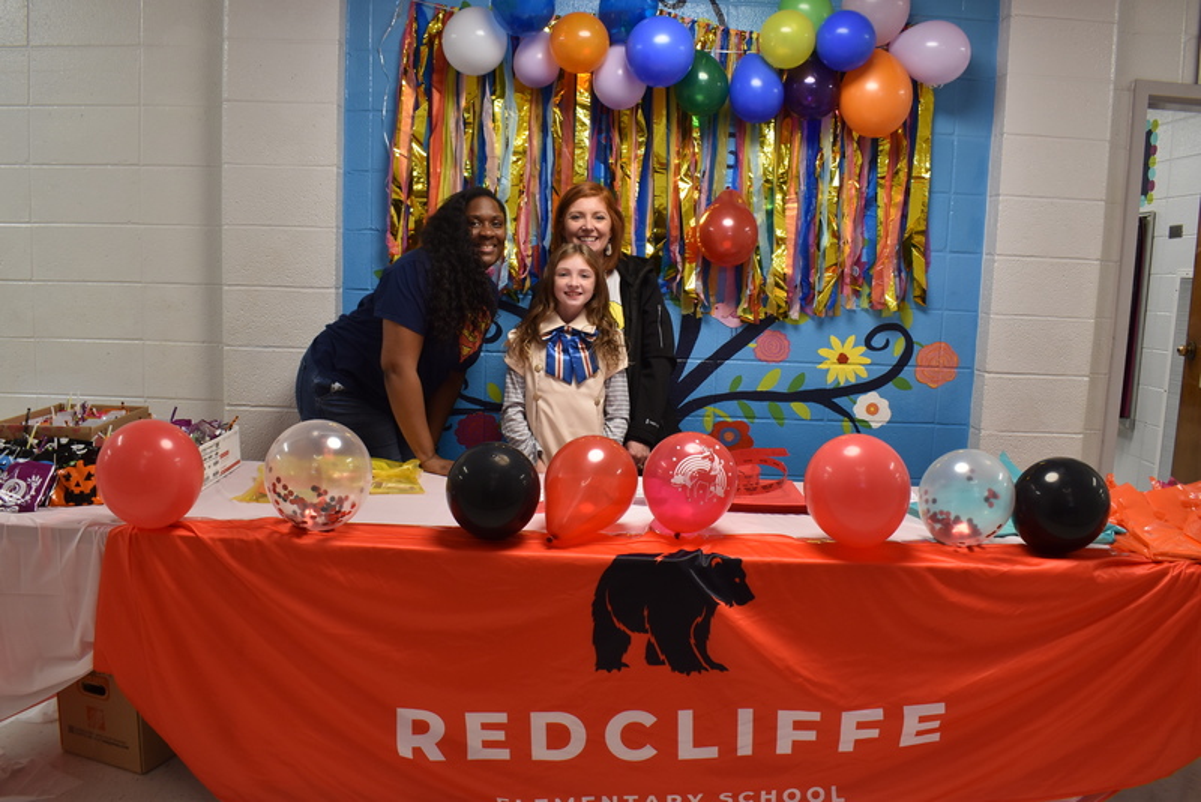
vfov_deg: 48.0
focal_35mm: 27
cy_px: 401
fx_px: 901
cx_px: 600
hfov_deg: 67.4
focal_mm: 18
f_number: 7.1
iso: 500
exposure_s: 1/30
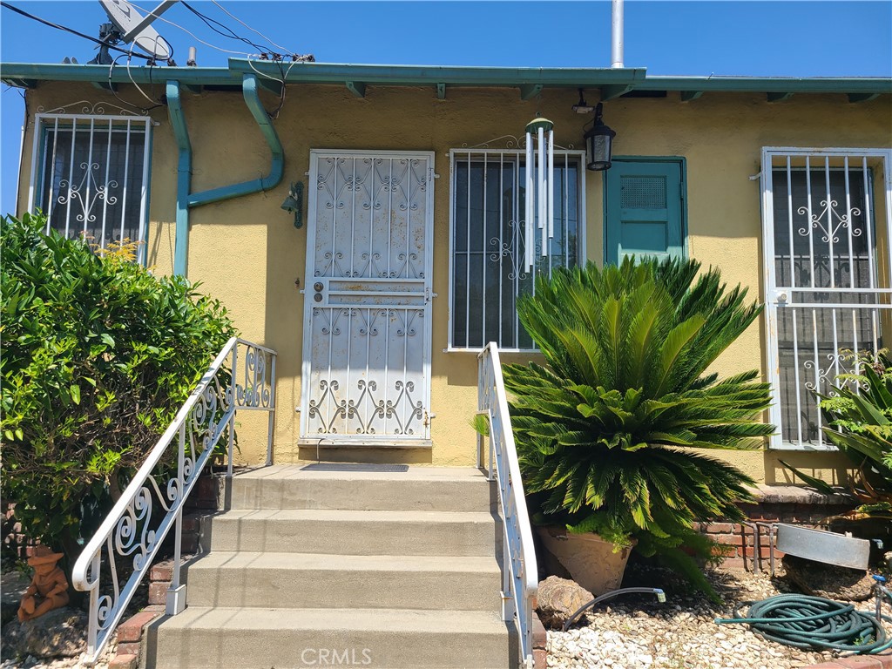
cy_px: 334
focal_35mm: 26
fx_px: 670
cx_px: 446
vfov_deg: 53.1
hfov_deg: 67.3
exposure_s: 1/1967
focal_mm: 5.4
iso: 40
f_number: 1.8
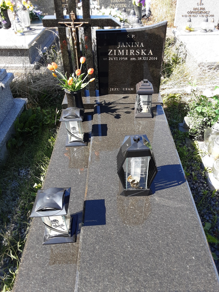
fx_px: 236
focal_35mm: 28
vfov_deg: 63.4
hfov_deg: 49.8
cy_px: 146
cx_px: 110
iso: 40
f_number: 1.9
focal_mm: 2.9
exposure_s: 1/417
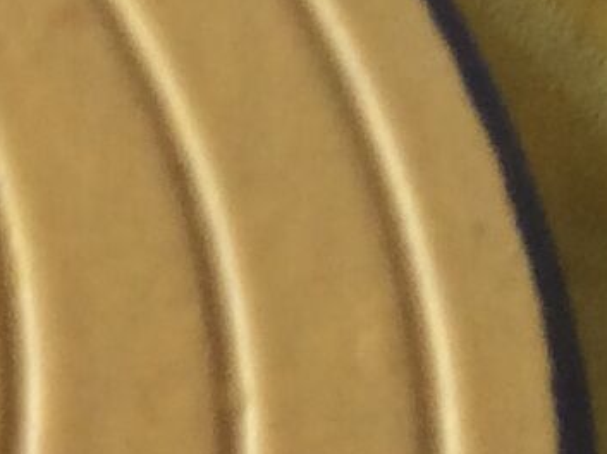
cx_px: -1025
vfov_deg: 6.3
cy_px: 586
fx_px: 4117
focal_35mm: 235
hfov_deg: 7.6
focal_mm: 3.3
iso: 32
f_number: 2.4
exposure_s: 1/33
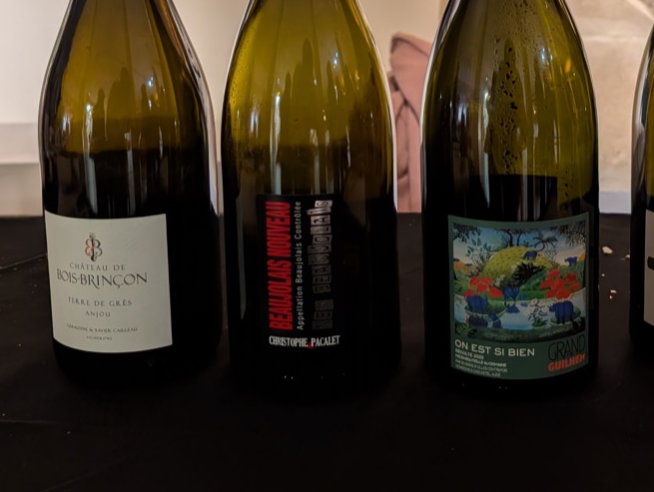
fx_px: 832
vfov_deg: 31.9
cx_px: 387
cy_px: 81
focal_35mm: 44
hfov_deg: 42.7
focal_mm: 6.9
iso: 318
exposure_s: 1/50
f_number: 1.68
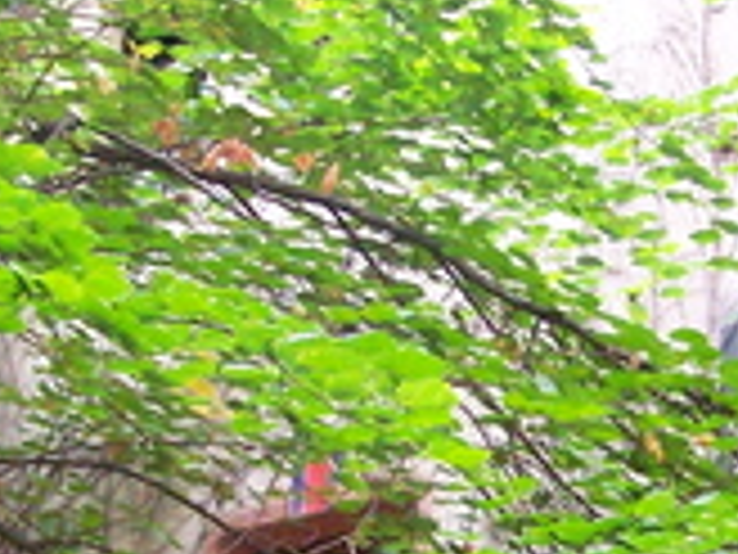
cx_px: 472
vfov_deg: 10.6
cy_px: 468
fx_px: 2963
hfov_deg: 14.2
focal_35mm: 139
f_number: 2.8
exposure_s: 1/50
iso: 400
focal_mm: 6.3
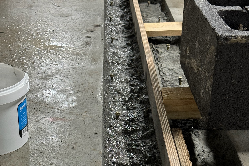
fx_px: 463
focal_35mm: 67
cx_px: 124
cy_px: 135
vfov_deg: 20.1
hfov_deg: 30.1
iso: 250
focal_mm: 6.86
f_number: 1.78
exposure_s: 1/33
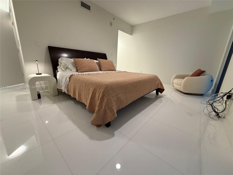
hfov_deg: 102.1
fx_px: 94
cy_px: 88
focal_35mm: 14
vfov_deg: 85.7
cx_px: 116
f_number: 2.2
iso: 320
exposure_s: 1/60
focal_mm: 2.22
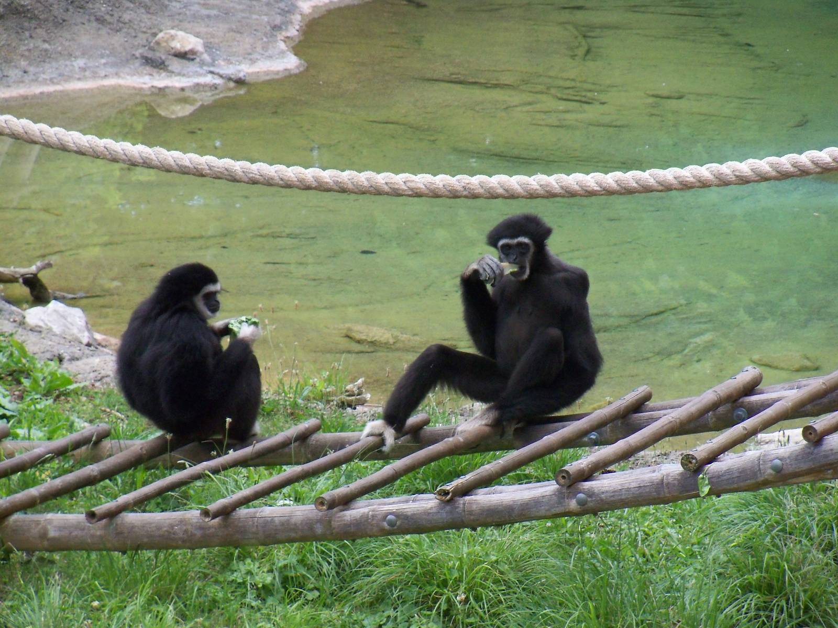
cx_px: 419
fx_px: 5011
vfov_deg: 7.2
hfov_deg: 9.6
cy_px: 314
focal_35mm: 207
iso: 400
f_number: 4.4
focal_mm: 36.6
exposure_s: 1/800
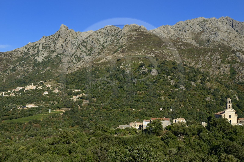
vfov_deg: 31.9
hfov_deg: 46.4
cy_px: 81
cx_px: 122
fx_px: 285
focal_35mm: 42
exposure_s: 1/640
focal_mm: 42
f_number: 8
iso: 200
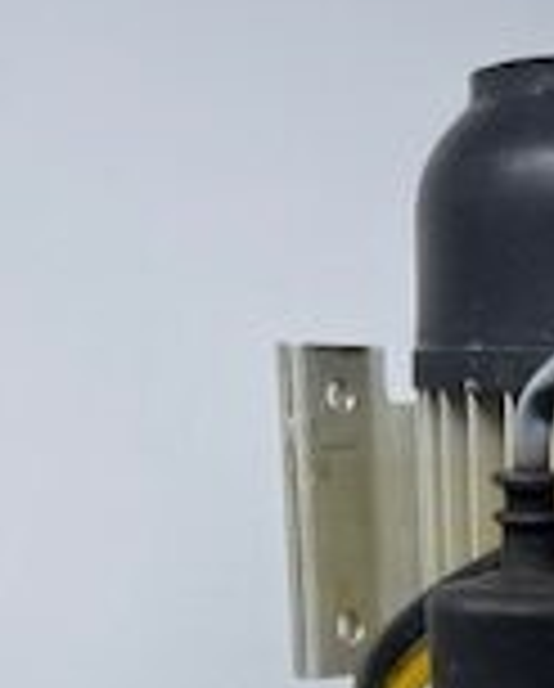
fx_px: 2166
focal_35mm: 106
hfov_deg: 13.8
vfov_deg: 15.7
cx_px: 788
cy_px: 1210
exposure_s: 1/122
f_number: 1.6
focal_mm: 5.1
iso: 40
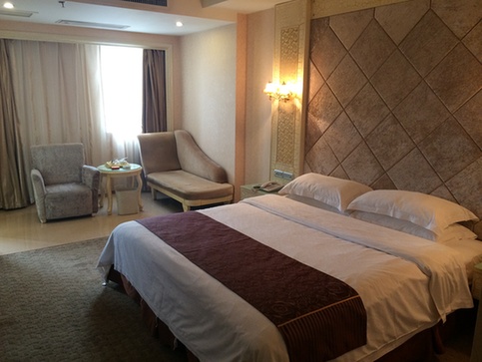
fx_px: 418
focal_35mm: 30
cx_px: 241
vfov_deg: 46.9
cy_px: 181
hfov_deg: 59.9
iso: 200
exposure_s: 1/33
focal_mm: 4.12
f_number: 2.2
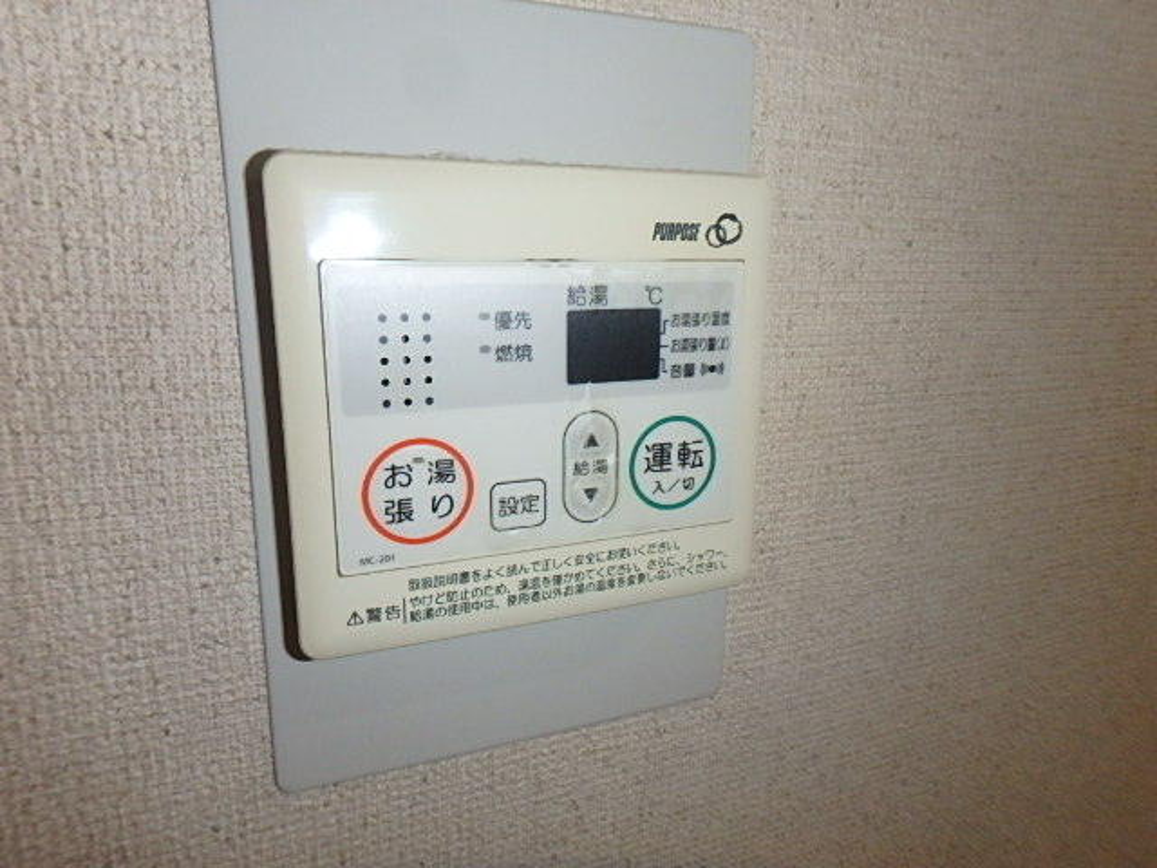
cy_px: 434
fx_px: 702
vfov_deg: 63.4
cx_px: 578
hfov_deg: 79.0
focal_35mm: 21
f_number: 6
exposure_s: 1/30
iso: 500
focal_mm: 3.7
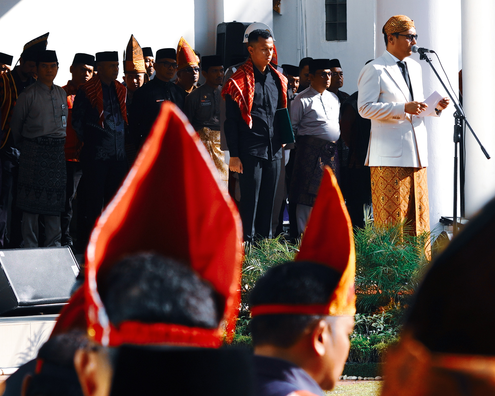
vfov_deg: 17.0
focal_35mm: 90
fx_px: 1319
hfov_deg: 21.2
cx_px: 337
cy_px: 116
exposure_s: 1/1250
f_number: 4
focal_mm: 32
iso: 200
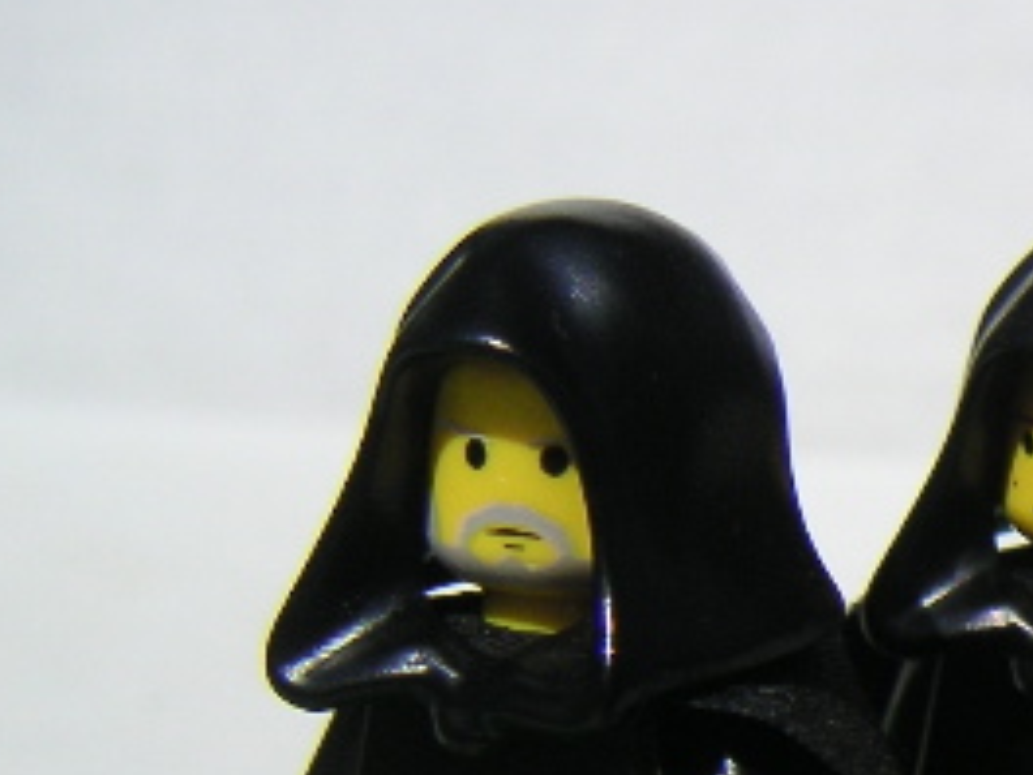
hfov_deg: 15.9
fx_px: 3432
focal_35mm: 115
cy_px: 638
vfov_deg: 12.8
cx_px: 1479
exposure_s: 1/350
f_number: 6.7
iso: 50
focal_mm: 6
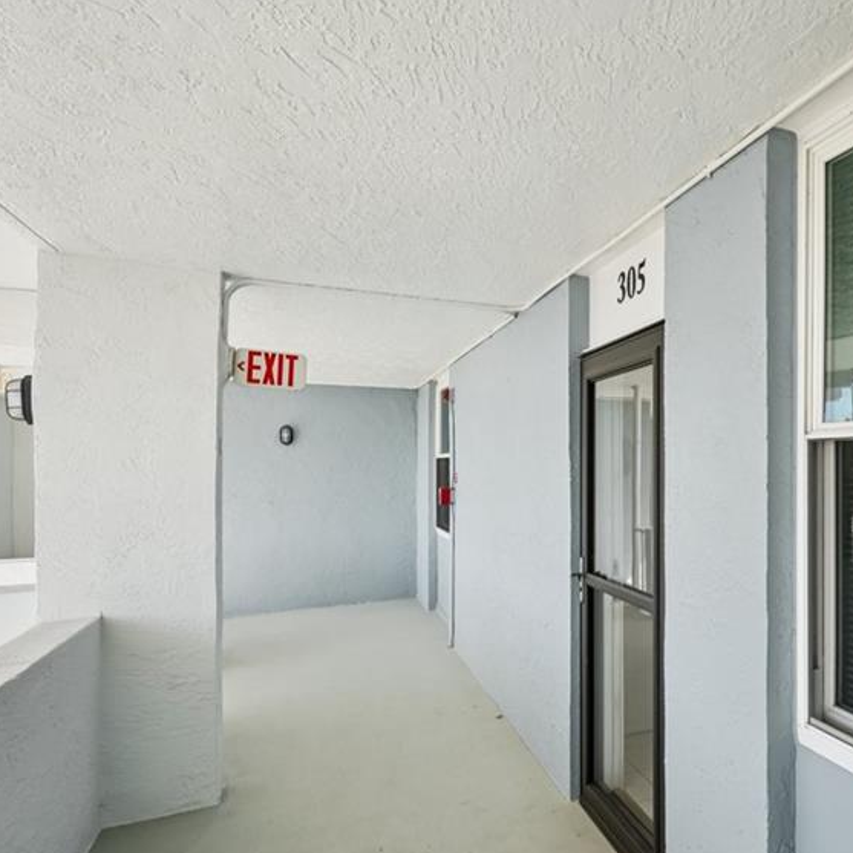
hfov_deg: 56.4
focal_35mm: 25
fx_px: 697
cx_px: 727
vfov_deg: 62.9
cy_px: 454
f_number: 8
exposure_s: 1/320
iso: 400
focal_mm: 16
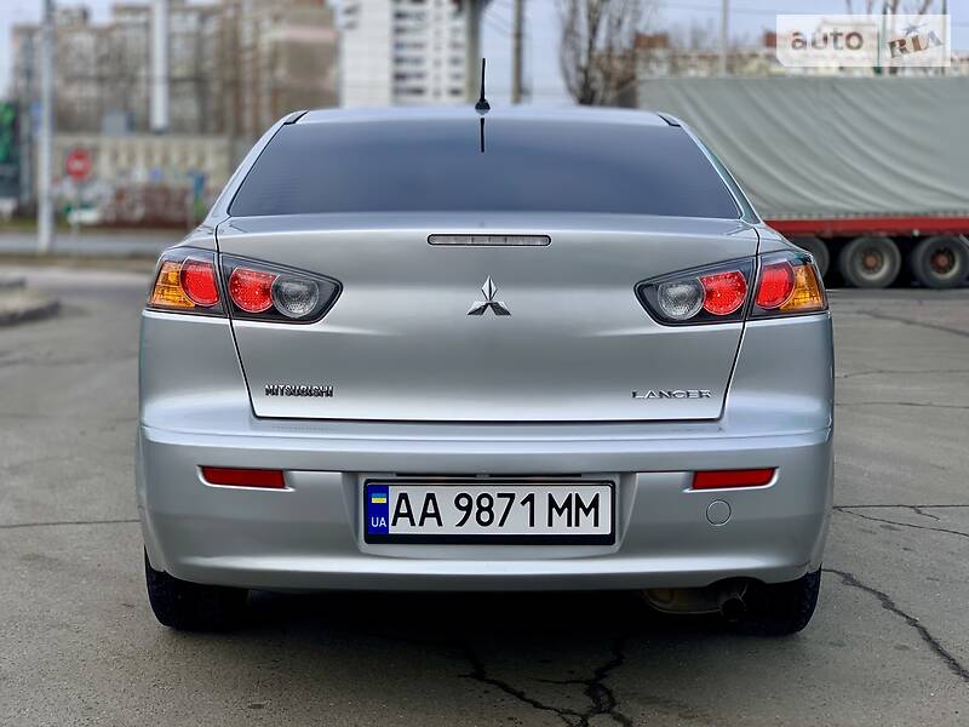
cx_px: 484
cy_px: 364
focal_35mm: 52
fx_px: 1456
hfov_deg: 36.8
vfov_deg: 28.0
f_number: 2.4
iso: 16
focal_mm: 6
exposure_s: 1/279
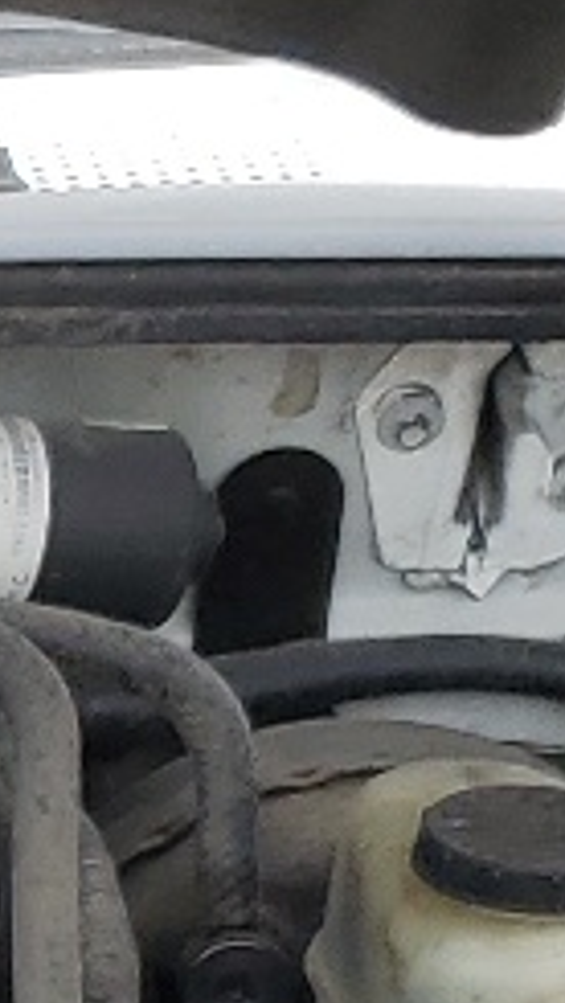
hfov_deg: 6.2
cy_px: 1416
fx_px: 4922
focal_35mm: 185
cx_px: -901
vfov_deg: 11.3
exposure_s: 1/2000
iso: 50
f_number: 1.5
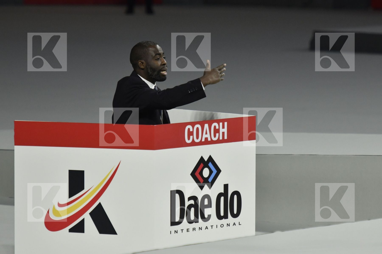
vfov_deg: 4.4
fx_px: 3341
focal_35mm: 315
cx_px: 191
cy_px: 127
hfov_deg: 6.5
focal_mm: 210
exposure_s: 1/400
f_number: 4
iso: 1250
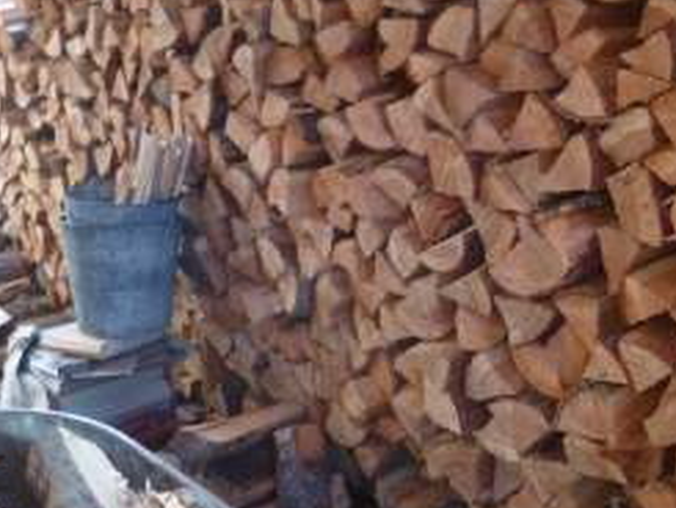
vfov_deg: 29.6
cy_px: 305
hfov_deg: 38.9
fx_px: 957
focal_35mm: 49
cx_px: 323
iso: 400
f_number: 2.5
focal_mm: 4.3
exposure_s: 1/10
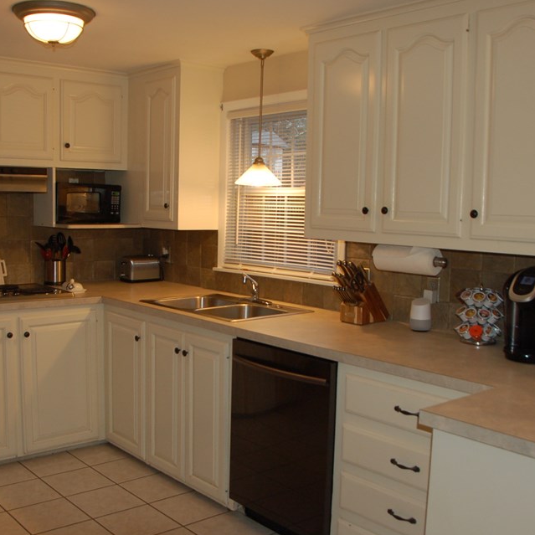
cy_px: 255
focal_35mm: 39
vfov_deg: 42.8
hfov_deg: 42.8
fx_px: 682
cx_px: 238
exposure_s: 1/60
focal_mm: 18
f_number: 3.5
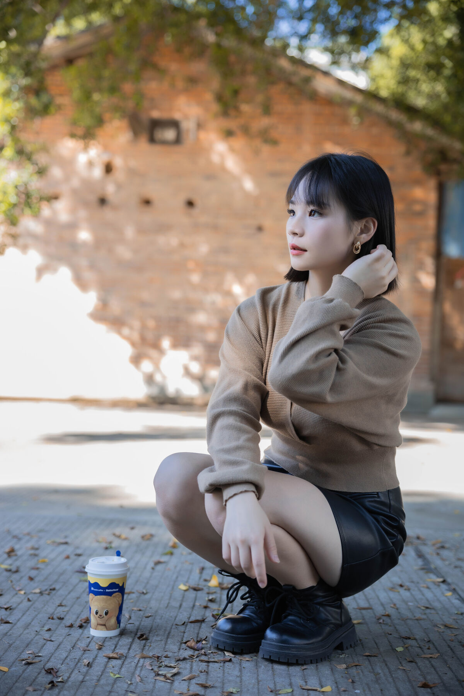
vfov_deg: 39.6
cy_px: 348
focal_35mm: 50
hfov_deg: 27.0
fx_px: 967
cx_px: 232
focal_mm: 50
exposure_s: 1/250
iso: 250
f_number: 2.8
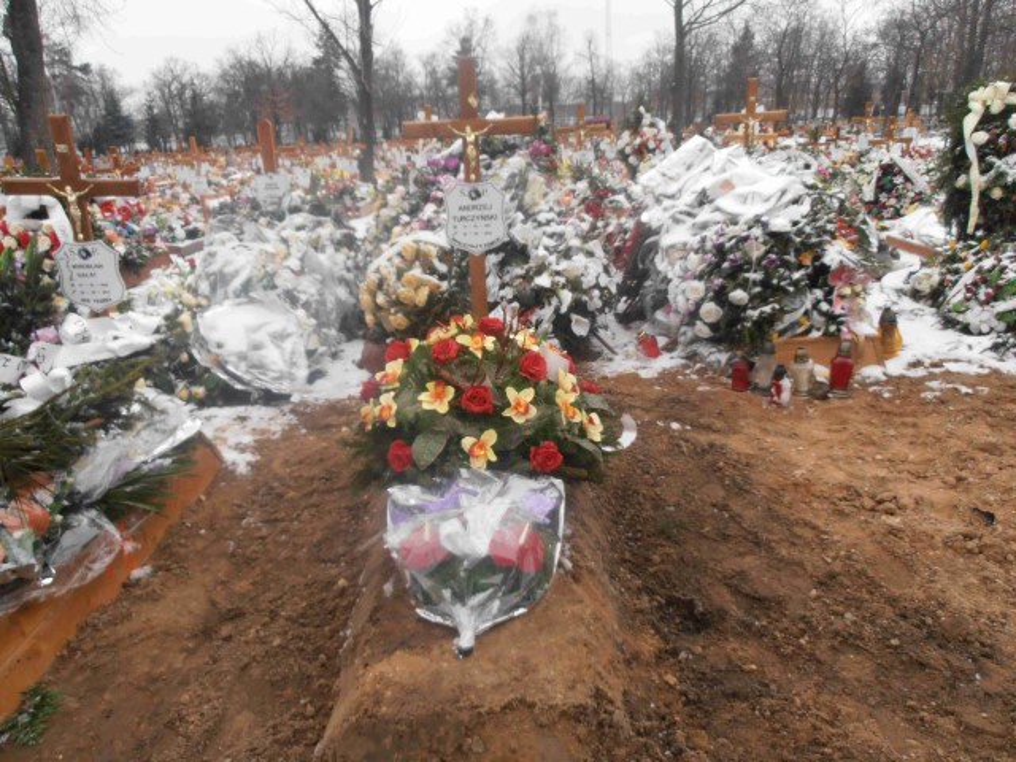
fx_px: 704
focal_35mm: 24
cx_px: 508
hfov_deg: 71.6
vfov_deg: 56.8
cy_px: 381
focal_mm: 4.2
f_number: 3
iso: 80
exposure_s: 1/320
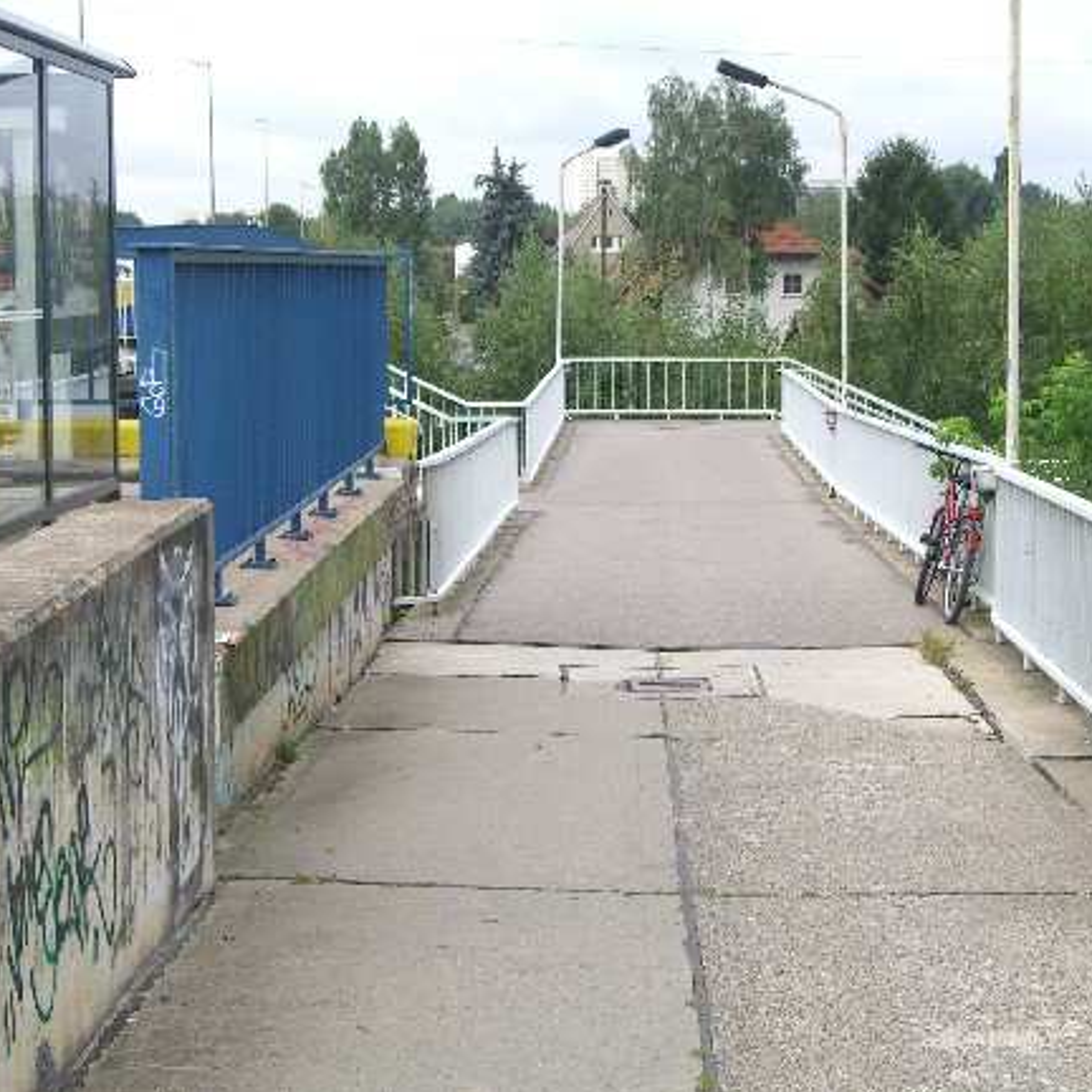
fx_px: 2427
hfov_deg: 25.4
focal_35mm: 68
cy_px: 547
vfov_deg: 25.4
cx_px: 588
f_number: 3.6
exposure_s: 1/320
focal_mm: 11.8
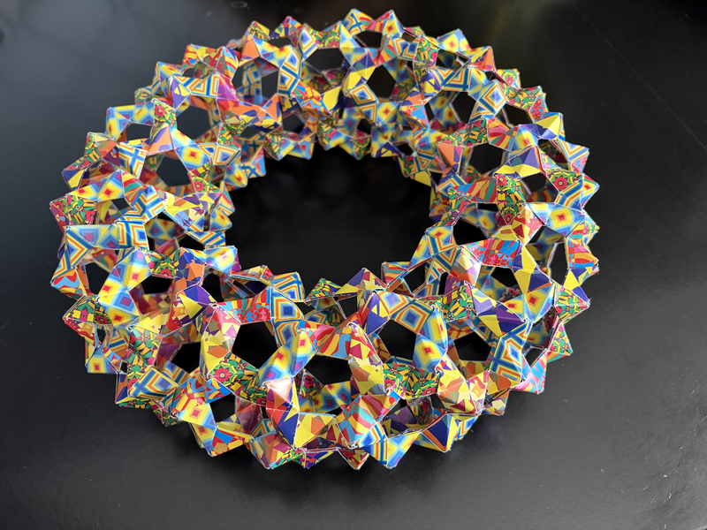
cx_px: 354
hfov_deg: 67.3
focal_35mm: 26
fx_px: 531
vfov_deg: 53.1
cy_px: 265
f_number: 1.6
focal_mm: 5.96
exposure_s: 1/60
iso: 400
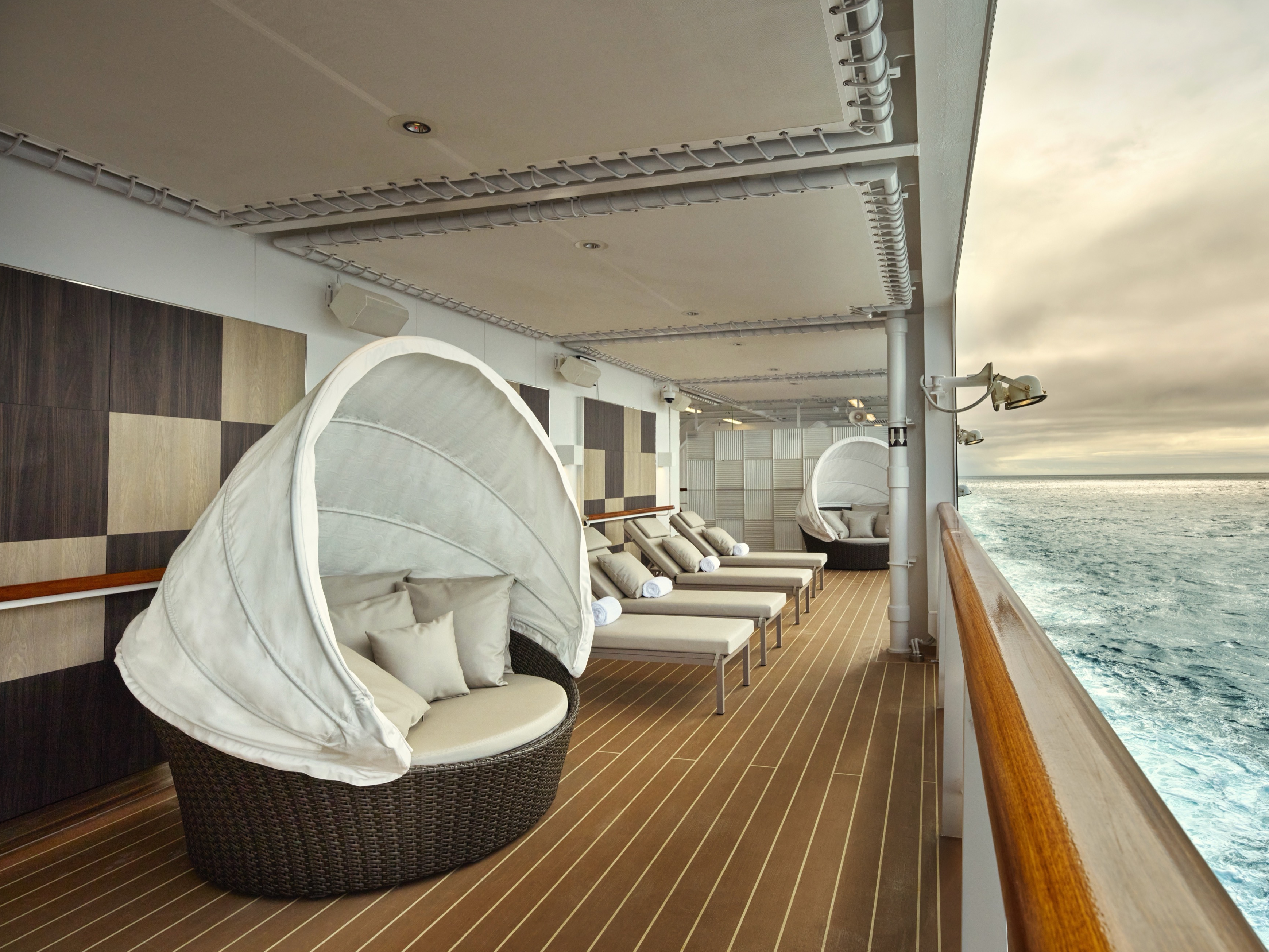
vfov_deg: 63.5
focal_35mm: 21
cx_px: 725
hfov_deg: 78.5
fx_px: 770
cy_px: 471
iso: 400
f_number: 11
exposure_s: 1/500
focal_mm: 19
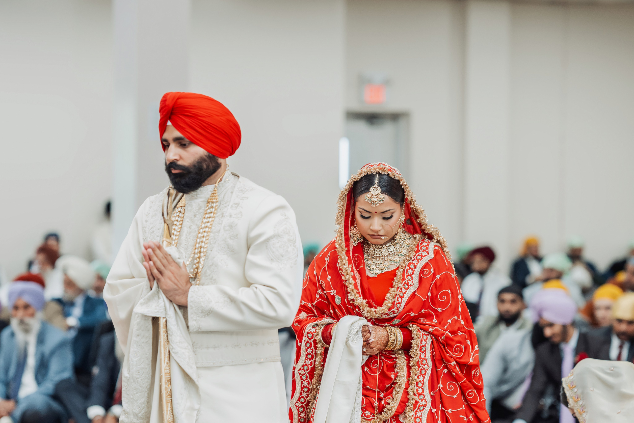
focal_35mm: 127
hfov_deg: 16.1
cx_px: 317
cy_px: 212
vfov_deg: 10.8
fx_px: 2237
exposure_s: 1/250
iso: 500
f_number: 2
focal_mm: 85
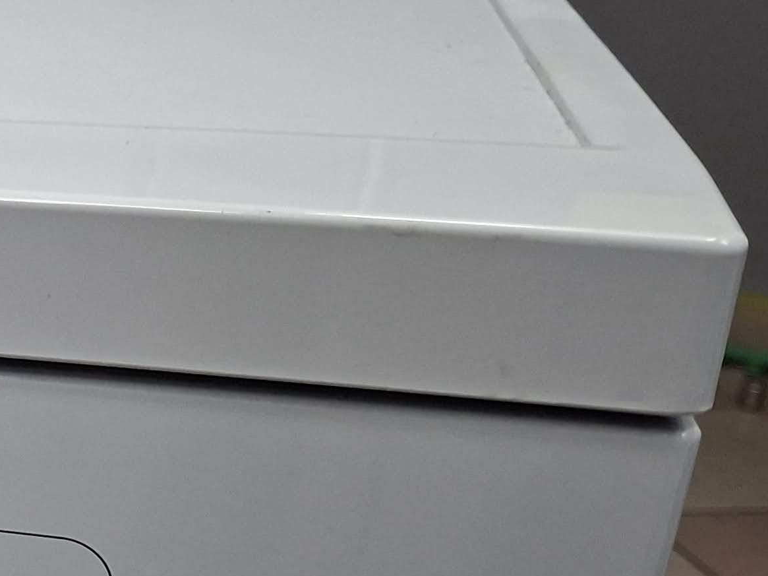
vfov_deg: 18.3
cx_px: -513
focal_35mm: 79
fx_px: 1752
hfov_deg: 19.9
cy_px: 546
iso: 250
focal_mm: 5.54
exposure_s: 1/100
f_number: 1.8
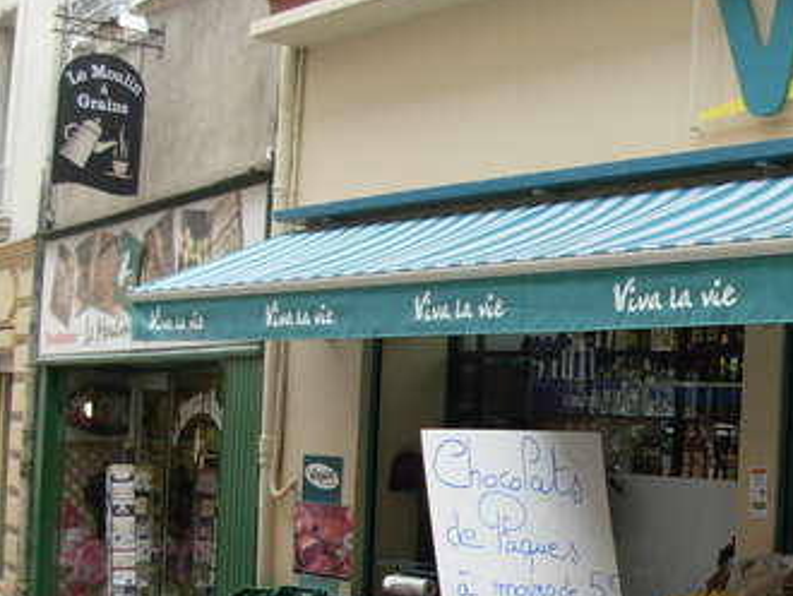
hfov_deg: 27.1
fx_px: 1582
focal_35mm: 69
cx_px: 719
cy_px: 356
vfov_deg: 21.3
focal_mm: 6.3
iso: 79
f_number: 2.9
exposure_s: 1/108
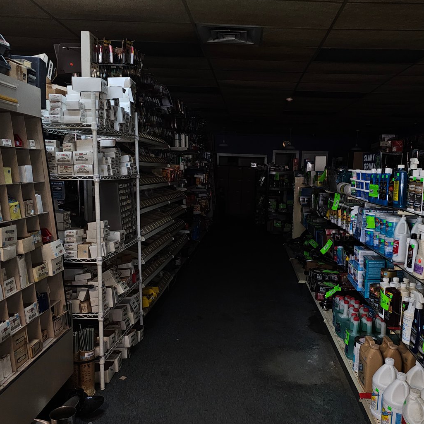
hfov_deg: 53.8
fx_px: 416
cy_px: 226
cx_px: 245
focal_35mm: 30
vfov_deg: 54.0
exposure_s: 1/10.9
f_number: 1.7
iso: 125
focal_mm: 6.3
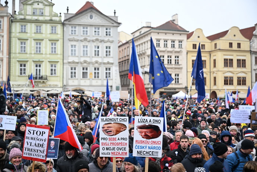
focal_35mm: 45
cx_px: 128
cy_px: 86
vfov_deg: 29.9
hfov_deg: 43.6
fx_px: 321
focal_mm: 45
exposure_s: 1/1600
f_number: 2.8
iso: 1250
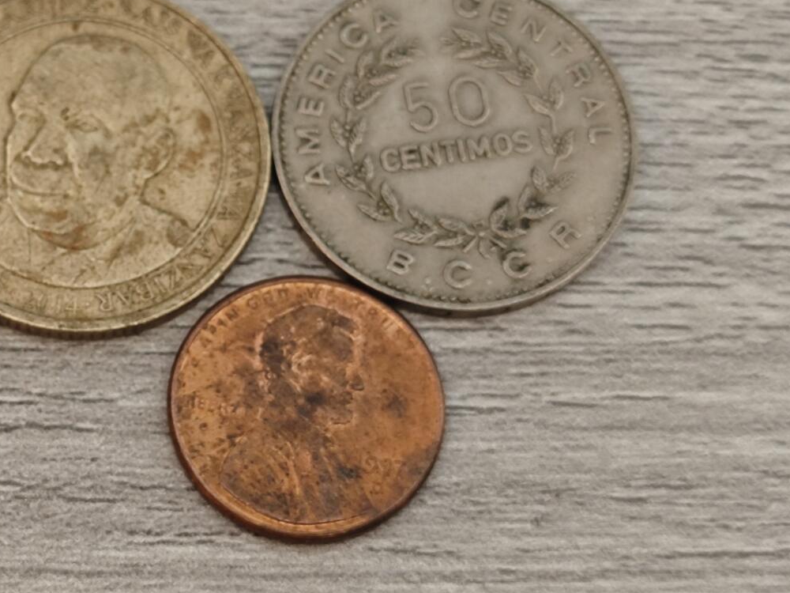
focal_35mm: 105
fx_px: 2396
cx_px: 290
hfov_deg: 18.7
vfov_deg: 14.1
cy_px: 213
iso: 640
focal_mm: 8.7
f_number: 1.9
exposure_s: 1/50
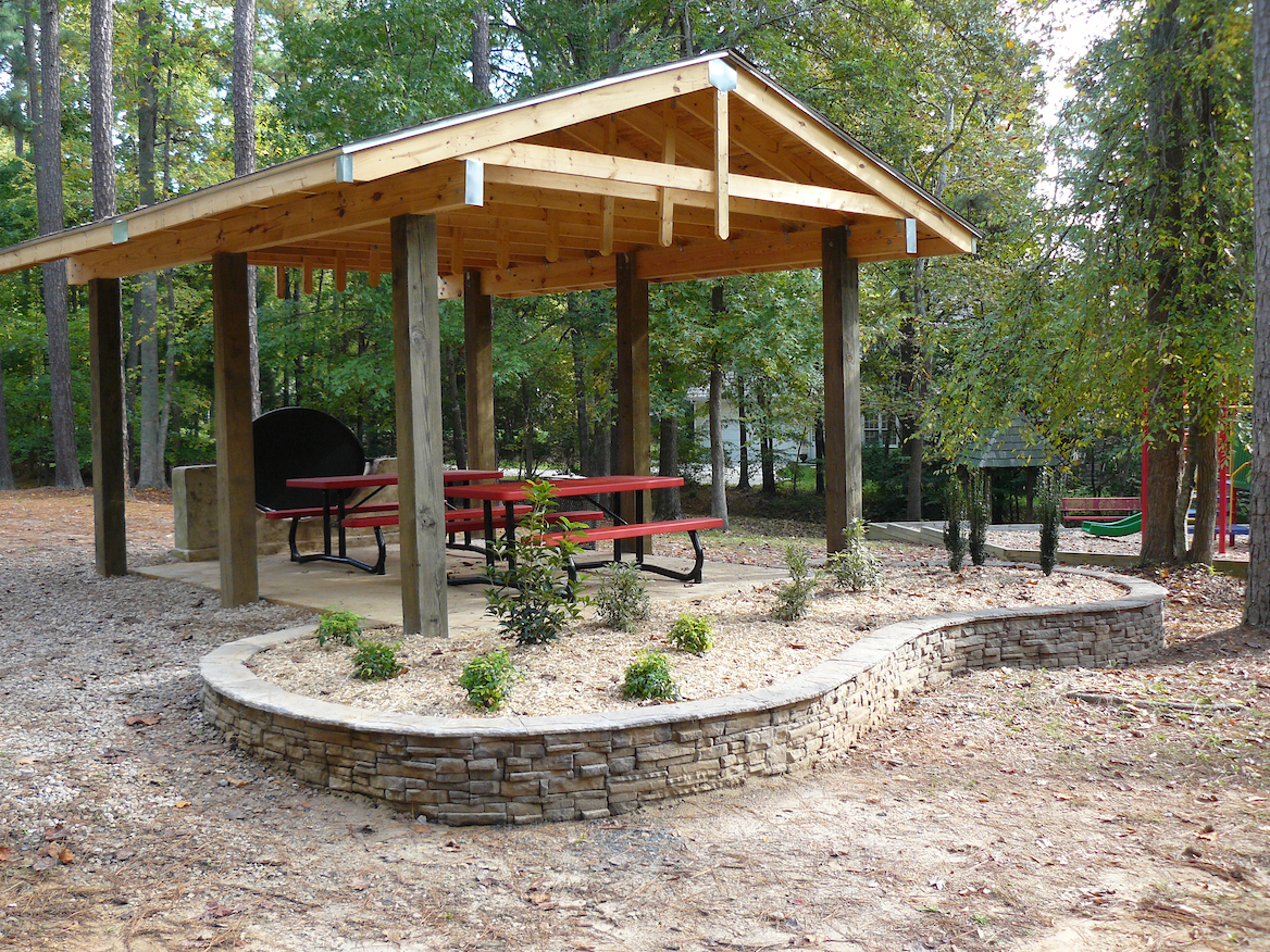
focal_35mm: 37
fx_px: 1357
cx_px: 621
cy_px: 480
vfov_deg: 38.7
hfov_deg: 50.1
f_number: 2.8
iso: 100
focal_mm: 6
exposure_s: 1/80
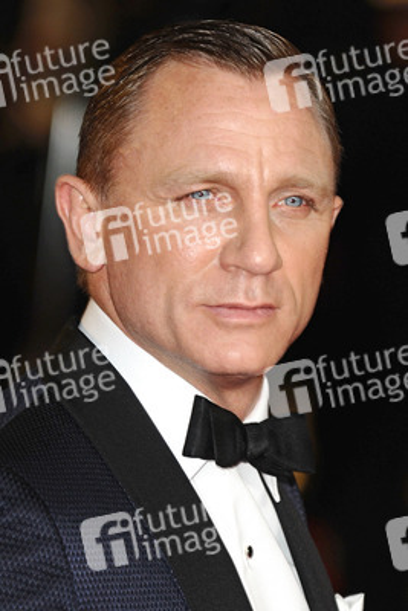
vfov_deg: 8.3
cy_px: 306
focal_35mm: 248
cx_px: 204
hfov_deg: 5.6
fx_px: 4204
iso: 320
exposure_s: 1/200
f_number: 4.5
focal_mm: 165
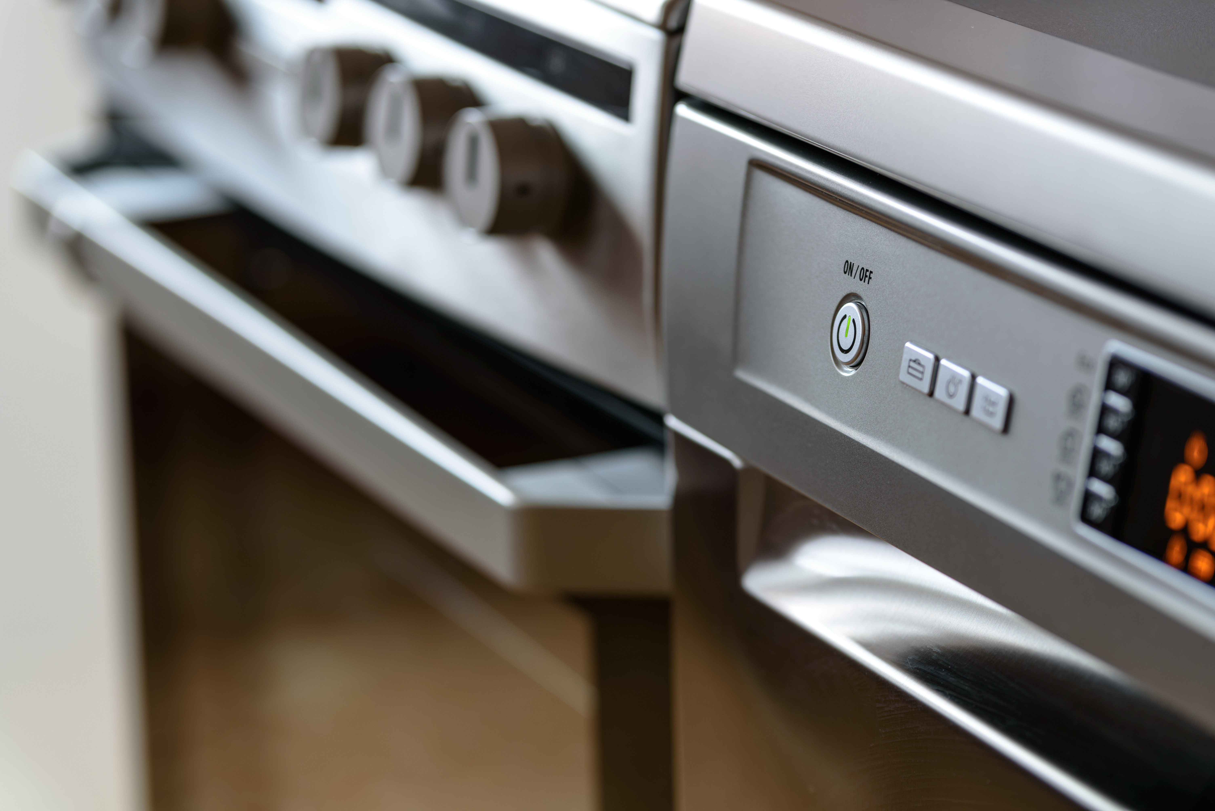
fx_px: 3714
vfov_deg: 12.5
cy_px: 406
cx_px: 608
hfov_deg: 18.6
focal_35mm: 110
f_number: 3.5
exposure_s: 1/2
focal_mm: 110
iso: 50
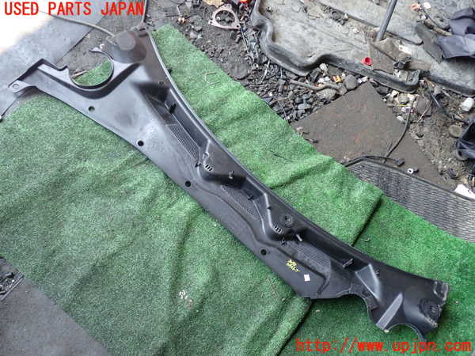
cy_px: 178
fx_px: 412
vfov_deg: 46.8
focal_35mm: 30
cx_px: 238
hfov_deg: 60.0
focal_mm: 5.4
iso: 100
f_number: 2.3
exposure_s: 1/100
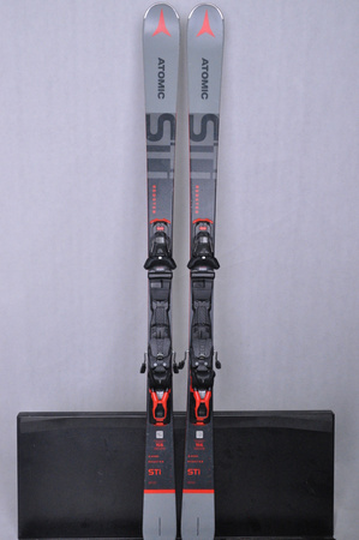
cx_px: 180
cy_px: 270
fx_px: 562
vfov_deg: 51.3
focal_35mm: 38
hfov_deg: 35.4
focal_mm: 25
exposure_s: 1/125
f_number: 8
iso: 3200
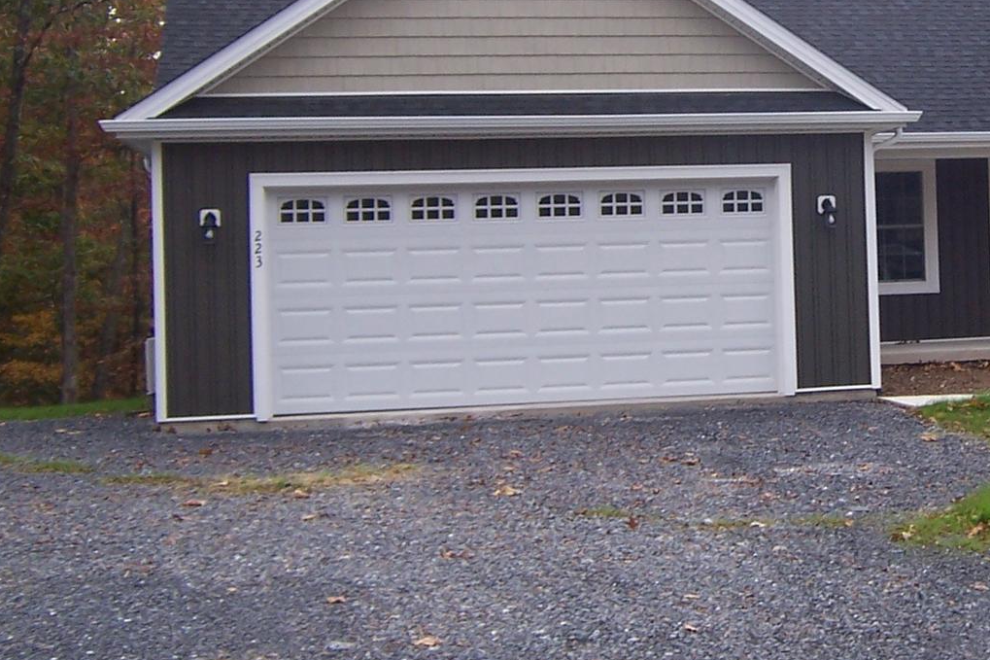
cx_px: 899
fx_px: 1897
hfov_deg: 28.1
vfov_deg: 19.6
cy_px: 161
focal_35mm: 69
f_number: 3.4
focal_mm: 5.5
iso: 80
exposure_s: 1/180
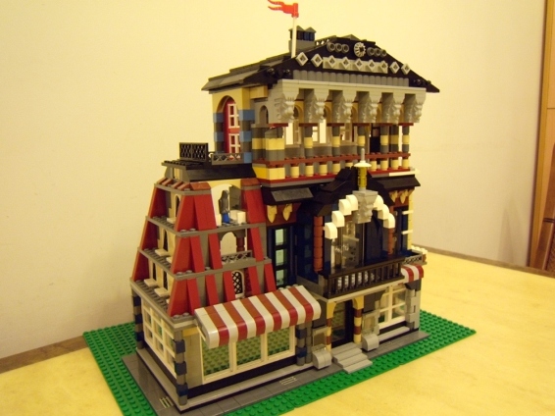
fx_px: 449
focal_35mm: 28
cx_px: 278
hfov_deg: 63.5
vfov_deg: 49.7
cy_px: 208
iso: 400
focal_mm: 6
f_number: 2.8
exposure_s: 1/13
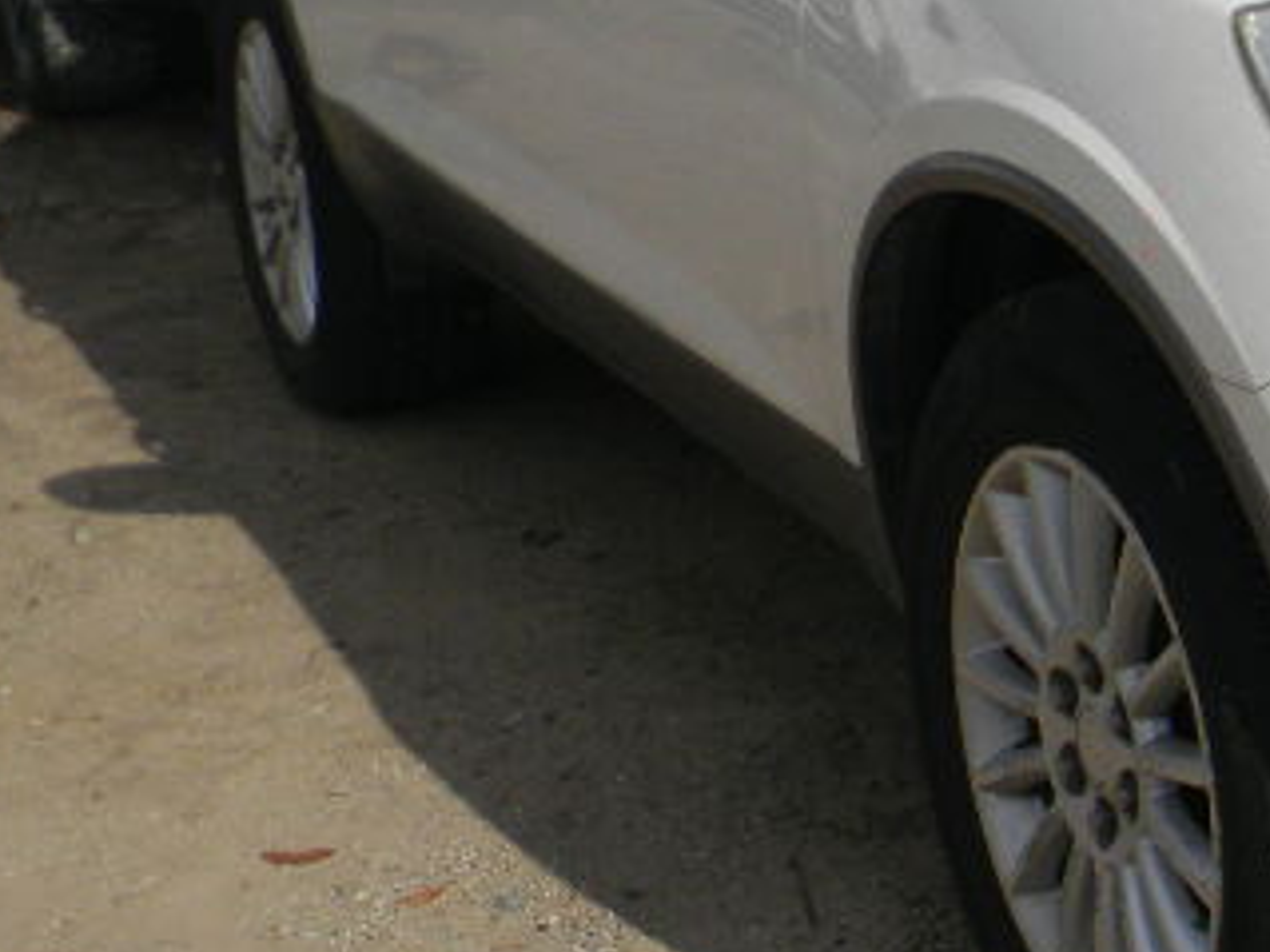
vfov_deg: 16.4
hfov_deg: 20.1
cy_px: 303
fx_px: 3301
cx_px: 1604
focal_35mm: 90
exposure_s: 1/600
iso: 80
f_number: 7
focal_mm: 5
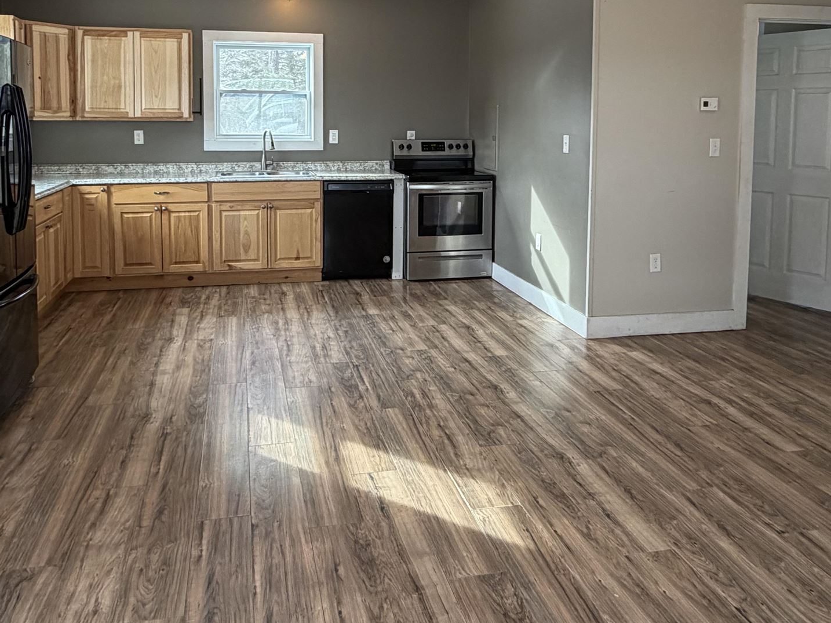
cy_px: 165
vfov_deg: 45.4
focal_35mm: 30
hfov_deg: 59.9
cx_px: 395
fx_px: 720
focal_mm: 2.22
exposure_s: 1/60
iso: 200
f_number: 2.2
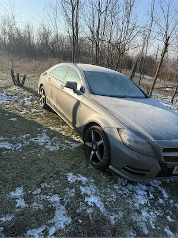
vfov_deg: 71.6
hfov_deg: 56.8
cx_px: 89
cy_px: 119
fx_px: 165
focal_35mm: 24
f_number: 1.78
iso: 100
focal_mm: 6.76
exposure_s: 1/3425
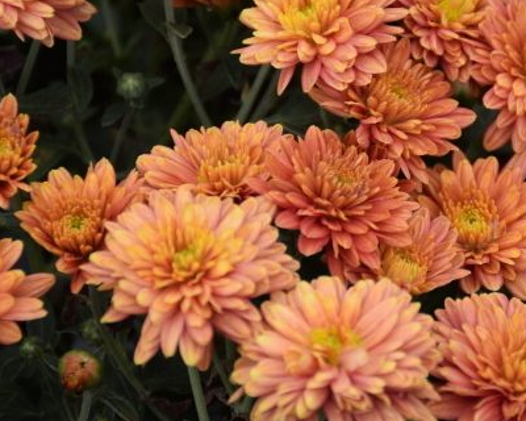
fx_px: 4483
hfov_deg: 6.7
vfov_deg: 5.4
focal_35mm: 288
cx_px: 376
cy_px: 173
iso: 160
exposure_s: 1/320
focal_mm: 80
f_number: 5.3
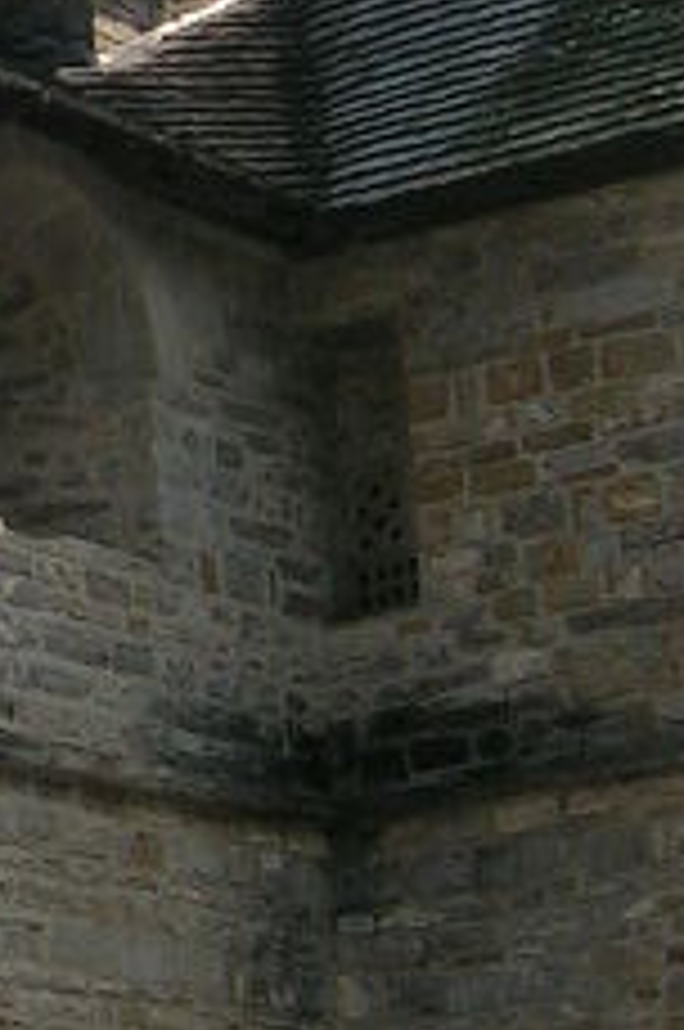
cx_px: -238
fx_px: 4659
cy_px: 400
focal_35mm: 163
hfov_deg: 8.3
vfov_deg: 12.6
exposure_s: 1/377
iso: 50
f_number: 4.8
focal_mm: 5.4
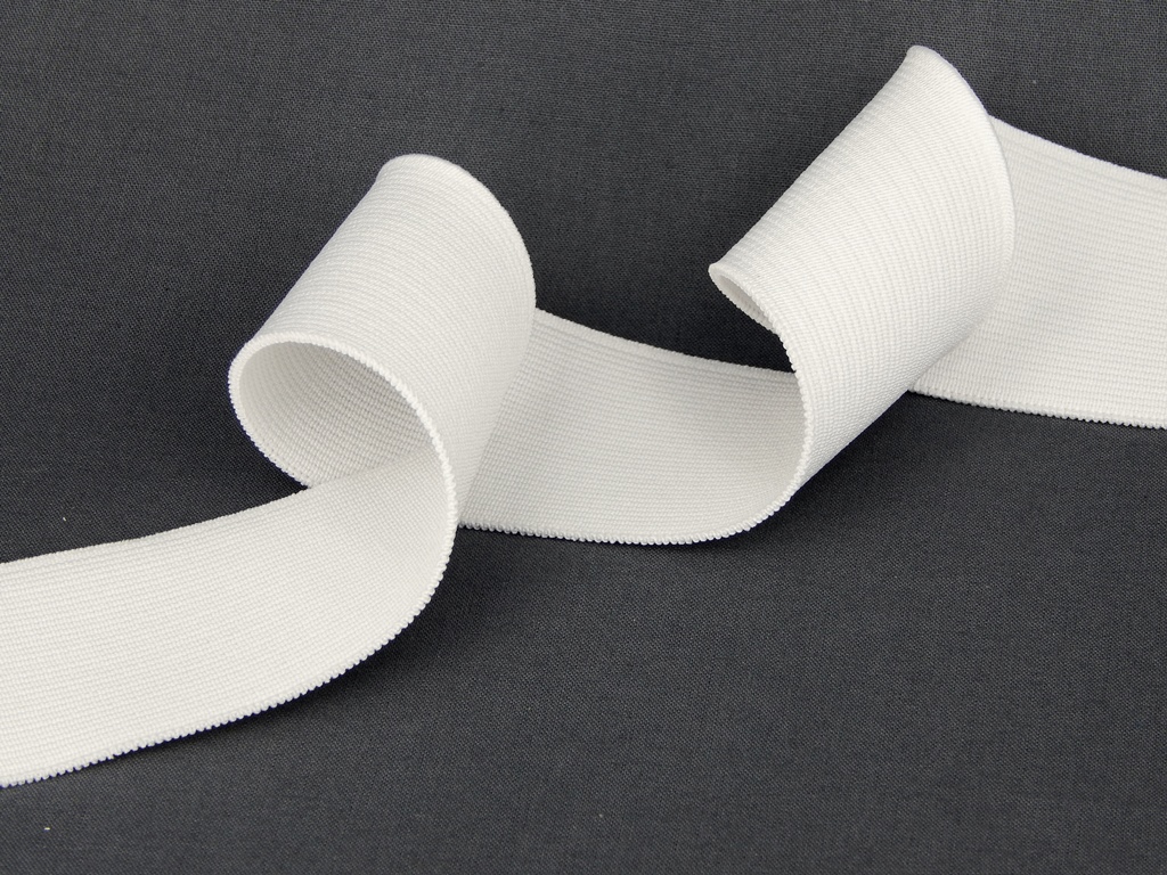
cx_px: 584
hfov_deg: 12.2
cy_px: 438
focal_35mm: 162
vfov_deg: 9.2
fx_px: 5461
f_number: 5.1
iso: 125
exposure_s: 1/80
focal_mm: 28.7
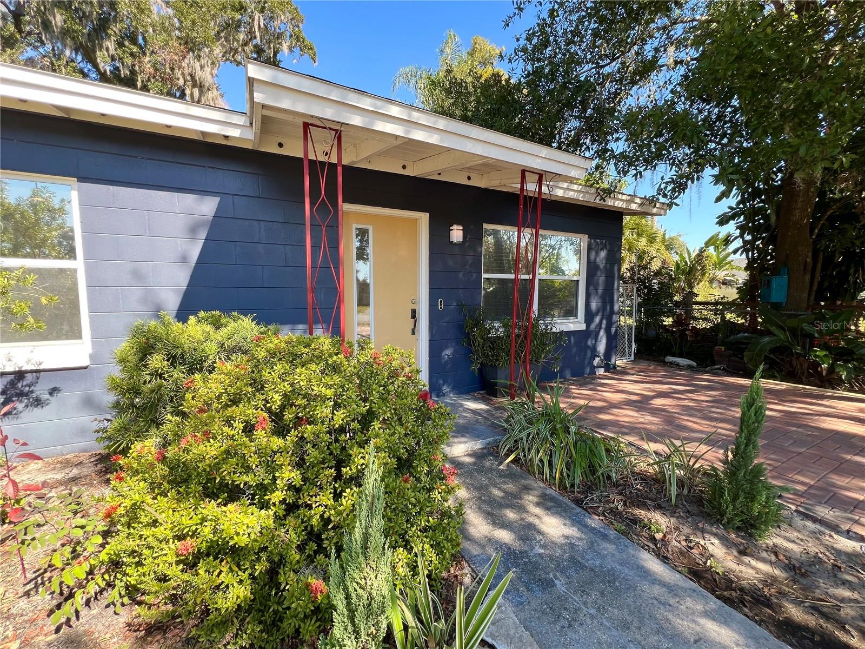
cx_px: 432
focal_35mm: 13
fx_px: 325
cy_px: 324
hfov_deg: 106.2
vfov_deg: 89.9
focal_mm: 1.57
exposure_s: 1/174
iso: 32
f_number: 1.8
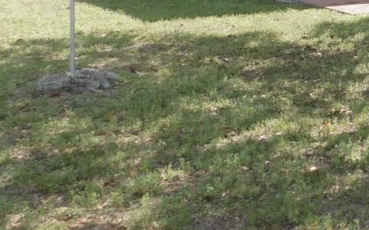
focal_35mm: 82
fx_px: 824
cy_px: -39
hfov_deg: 20.3
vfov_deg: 15.4
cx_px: 605
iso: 125
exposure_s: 1/400
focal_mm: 4
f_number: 3
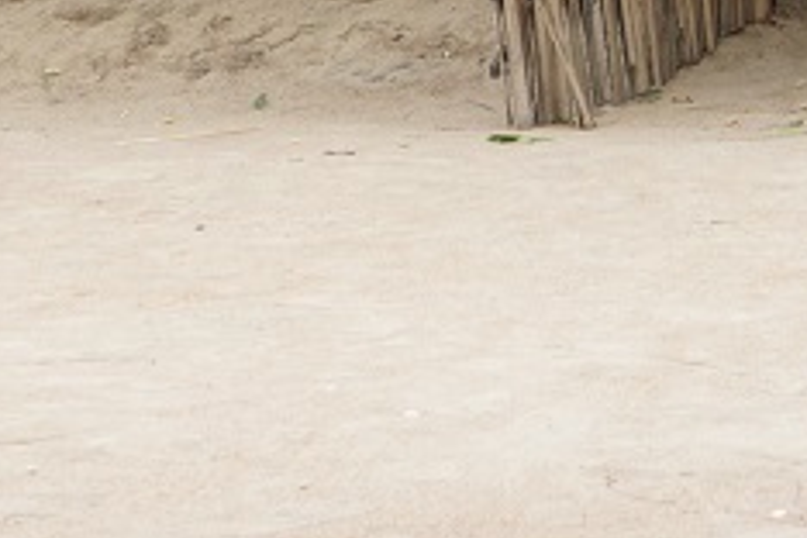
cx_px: 773
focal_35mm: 256
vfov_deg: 5.3
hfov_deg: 8.0
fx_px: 5729
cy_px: -307
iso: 200
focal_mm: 53
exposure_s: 1/160
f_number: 6.3
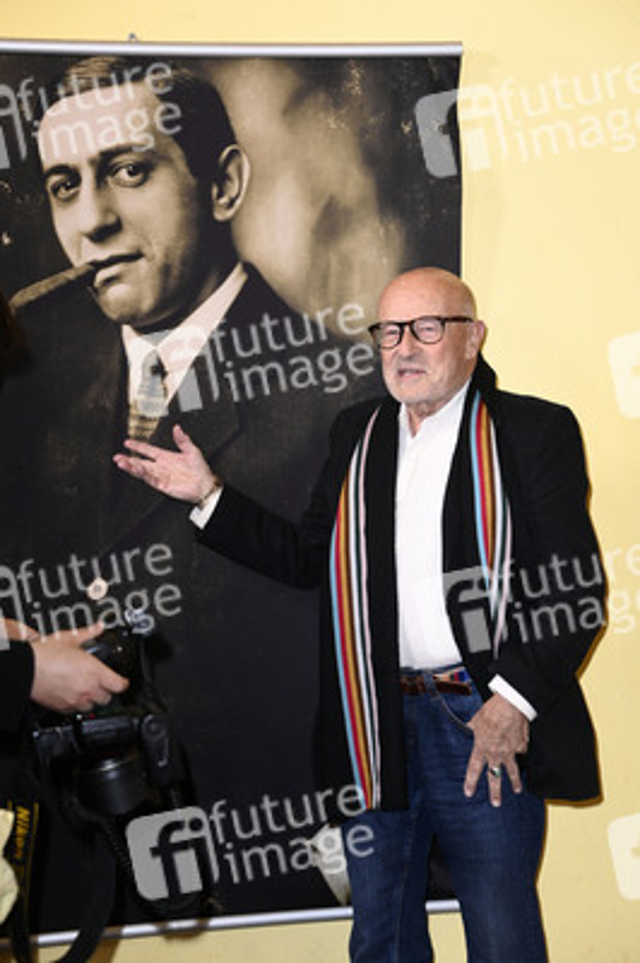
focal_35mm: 98
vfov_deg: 20.8
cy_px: 482
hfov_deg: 13.9
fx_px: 2618
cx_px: 320
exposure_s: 1/200
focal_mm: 98
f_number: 5.6
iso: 3200
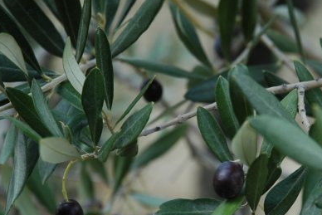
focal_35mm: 167
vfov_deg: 8.2
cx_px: 242
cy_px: 181
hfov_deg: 12.3
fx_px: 1494
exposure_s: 1/100
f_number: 4.5
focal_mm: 60
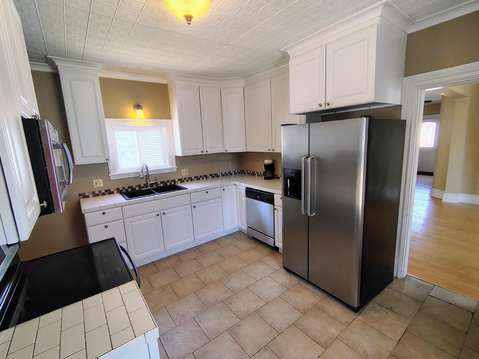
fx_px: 221
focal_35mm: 16
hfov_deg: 94.5
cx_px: 240
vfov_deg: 78.1
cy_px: 180
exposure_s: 1/60
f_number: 2.2
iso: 330
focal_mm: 2.13
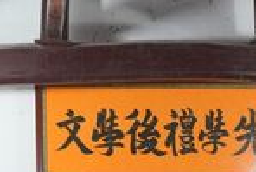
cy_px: 290
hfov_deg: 11.3
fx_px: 1295
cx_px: 157
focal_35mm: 182
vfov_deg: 7.4
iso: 640
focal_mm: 30
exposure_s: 1/50
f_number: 4.5
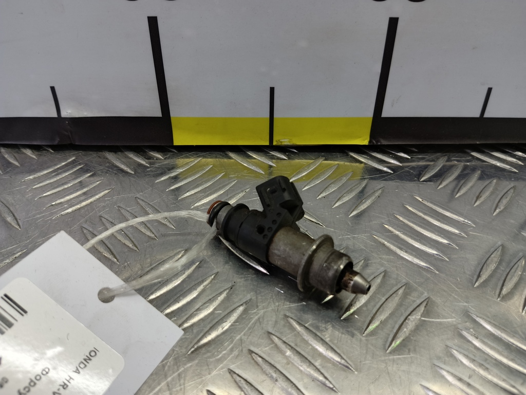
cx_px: 263
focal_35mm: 23
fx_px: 349
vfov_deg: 58.9
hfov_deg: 73.9
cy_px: 198
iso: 100
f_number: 1.6
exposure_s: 1/33.3
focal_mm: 4.11
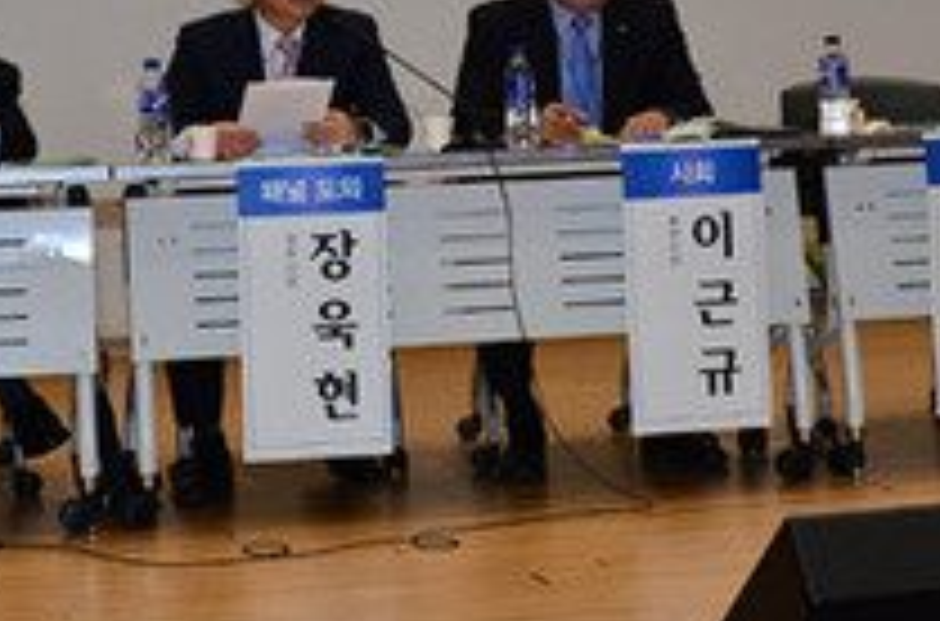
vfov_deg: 14.4
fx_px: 2395
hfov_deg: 22.2
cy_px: -54
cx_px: 454
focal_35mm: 92
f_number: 6.3
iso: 640
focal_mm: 32
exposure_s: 1/60
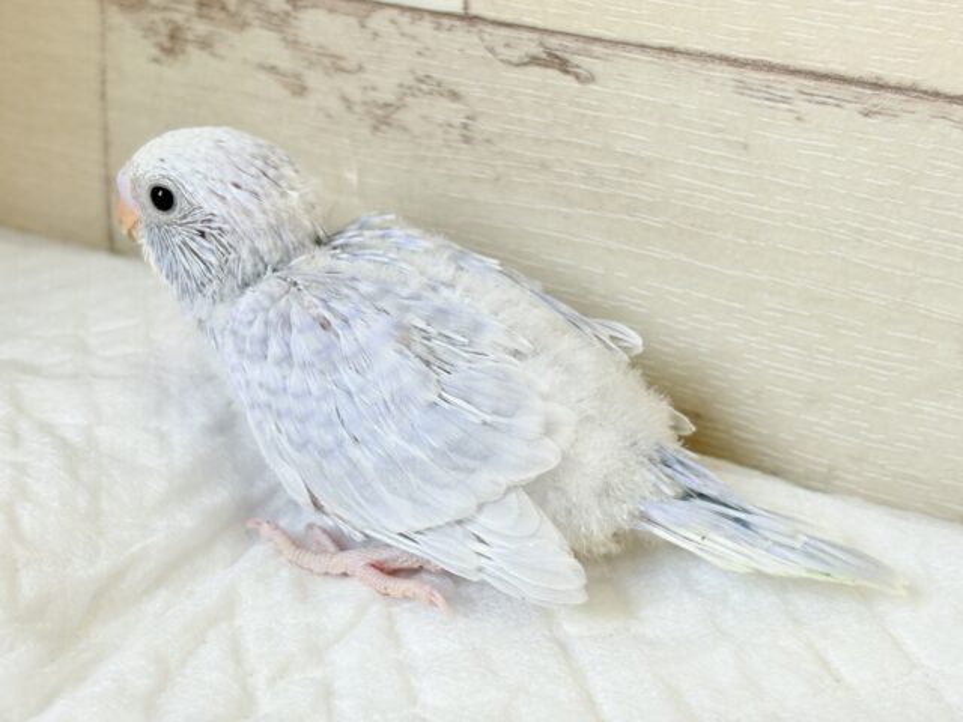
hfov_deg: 36.8
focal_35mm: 52
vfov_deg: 28.0
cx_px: 482
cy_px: 361
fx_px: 1447
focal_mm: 5.96
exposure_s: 1/100
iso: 50
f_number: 1.6
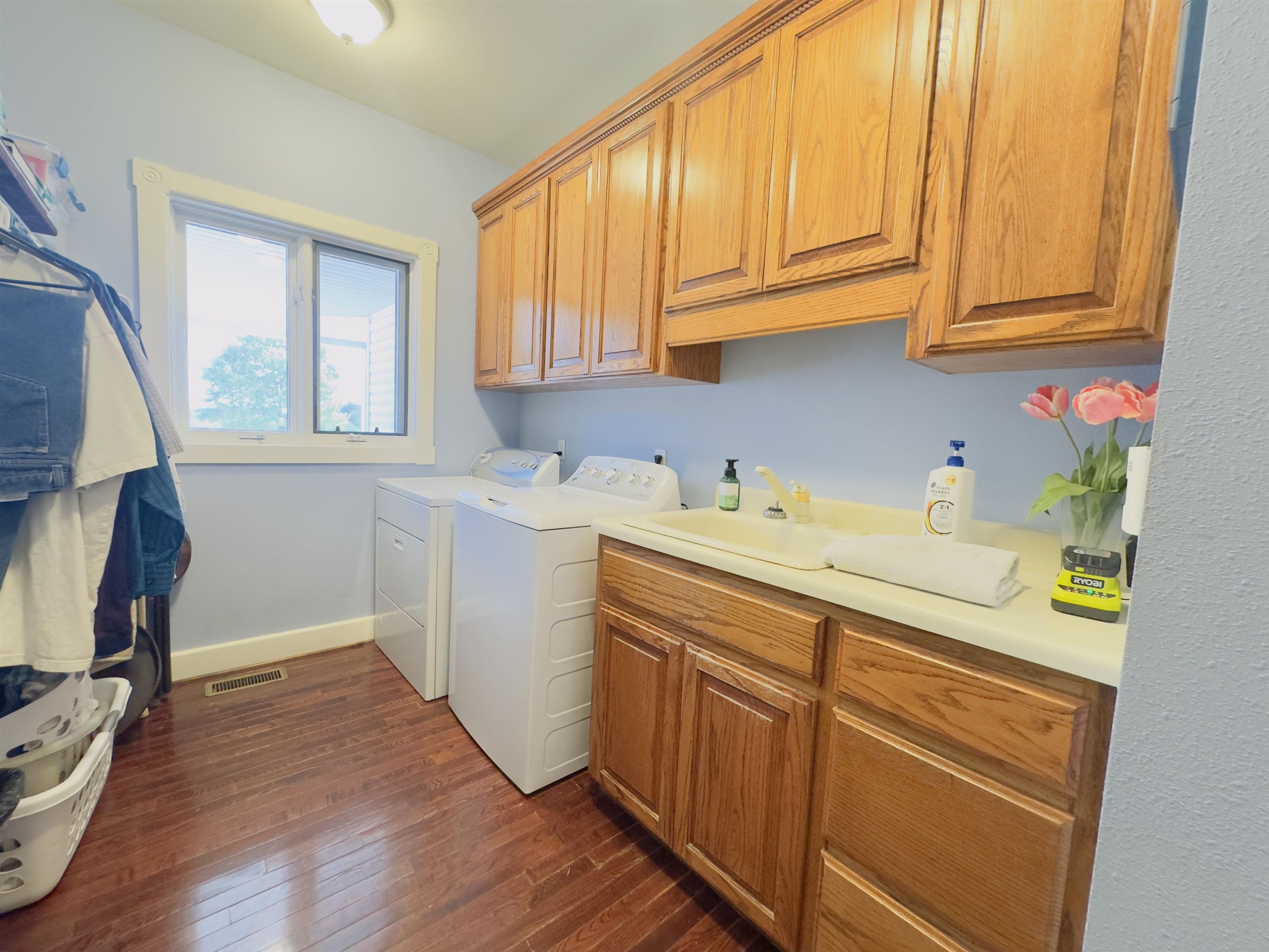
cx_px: 634
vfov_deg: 85.7
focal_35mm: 14
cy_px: 476
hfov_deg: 102.1
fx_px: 513
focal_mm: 2.22
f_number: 2.2
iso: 320
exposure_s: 1/60
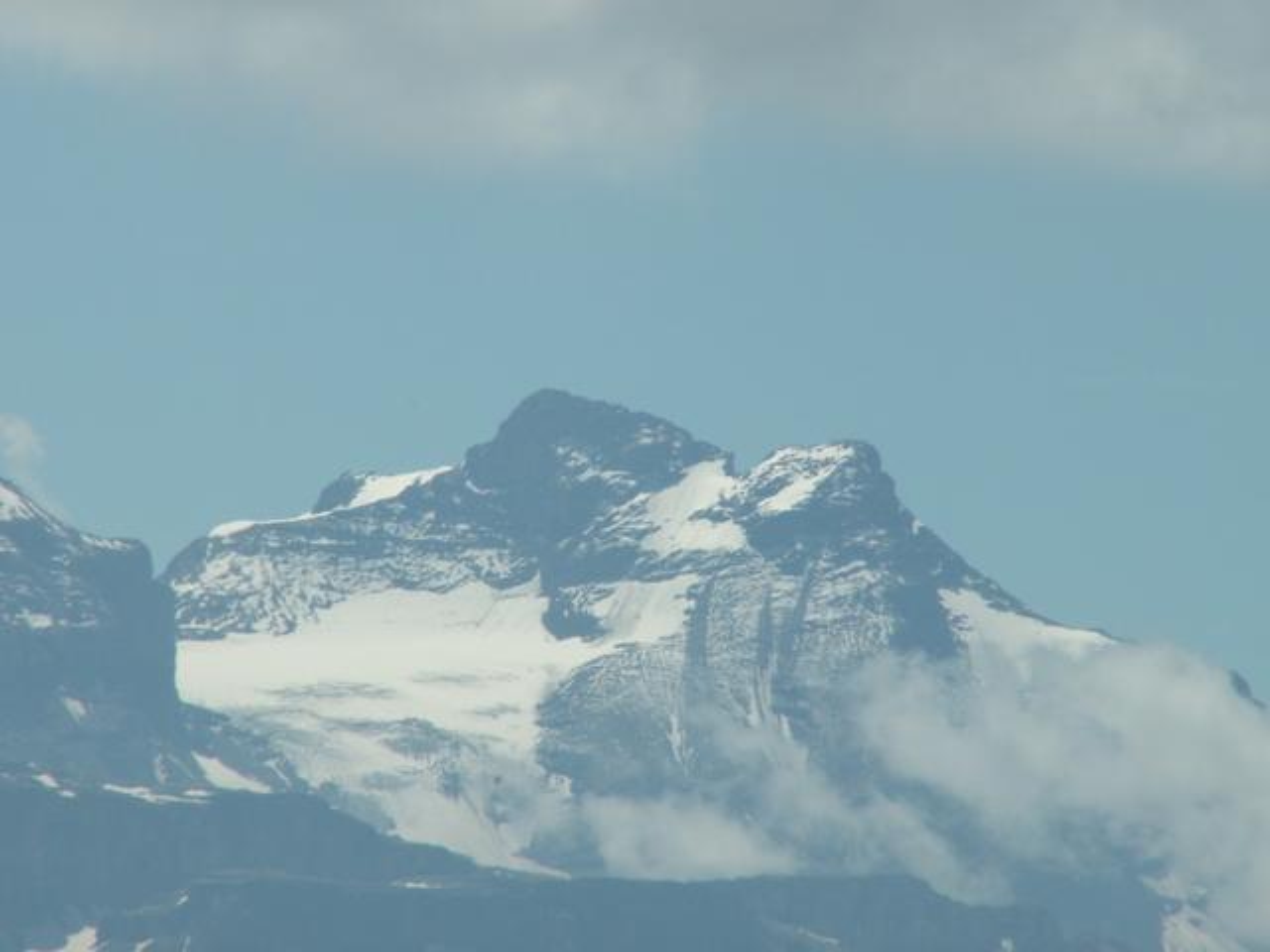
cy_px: 476
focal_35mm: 420
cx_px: 635
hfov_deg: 4.7
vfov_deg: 3.5
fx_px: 15409
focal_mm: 69.45
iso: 50
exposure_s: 1/400
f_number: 8
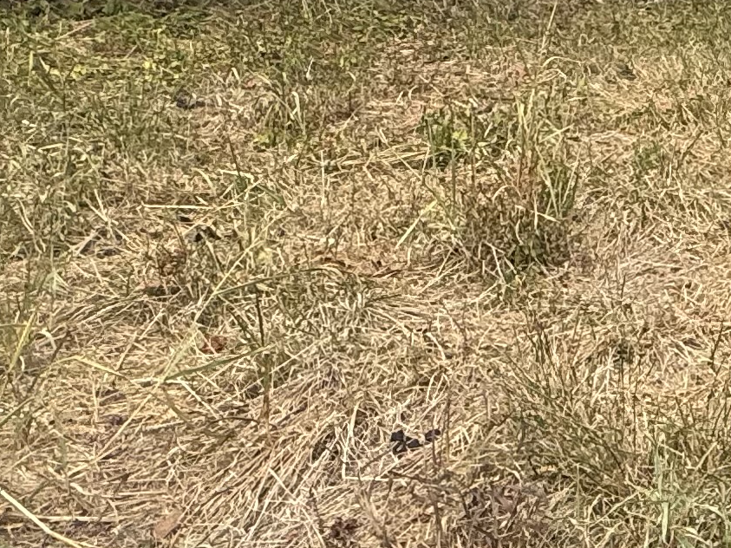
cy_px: -74
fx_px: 1415
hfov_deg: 22.7
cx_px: 1145
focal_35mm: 67
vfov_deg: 20.7
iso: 50
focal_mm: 2.22
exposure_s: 1/841
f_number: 2.2
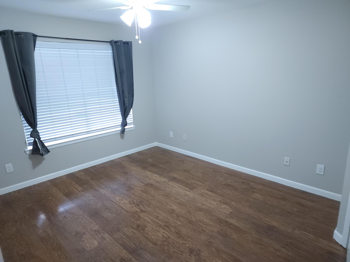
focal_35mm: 23
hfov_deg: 73.9
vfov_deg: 58.9
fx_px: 233
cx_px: 175
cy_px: 131
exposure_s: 1/170
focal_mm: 6.4
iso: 500
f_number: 1.8
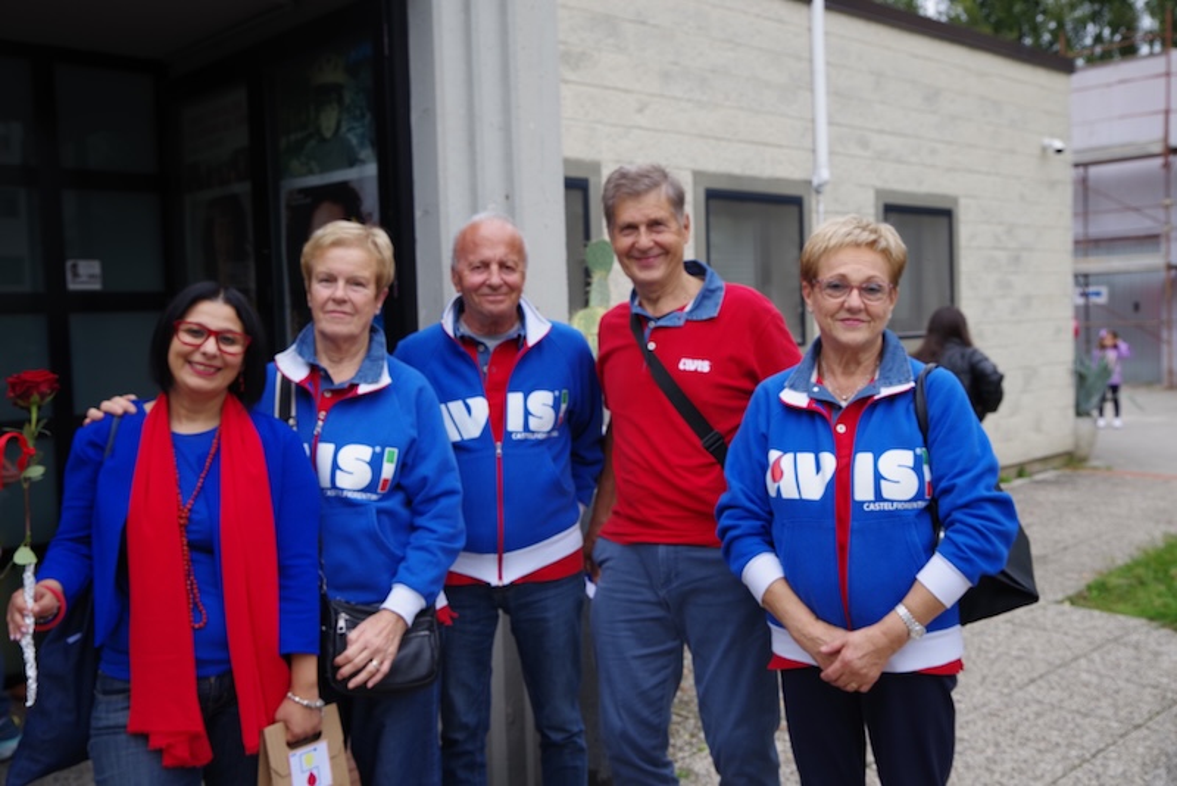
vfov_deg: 37.9
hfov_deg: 54.4
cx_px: 588
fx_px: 1145
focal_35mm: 35
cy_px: 393
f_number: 5.6
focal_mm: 35
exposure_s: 1/160
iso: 200
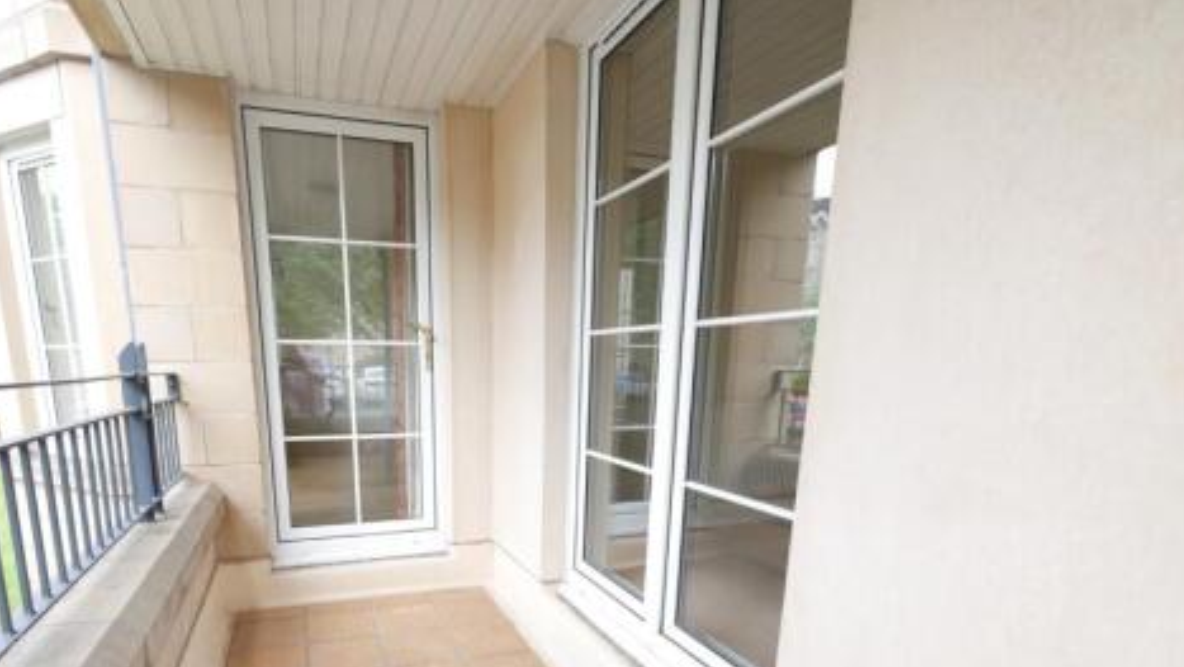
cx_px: 502
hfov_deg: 88.9
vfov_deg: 55.2
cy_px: 511
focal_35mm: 19
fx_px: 597
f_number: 4
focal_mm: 7
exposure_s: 1/60
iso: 320
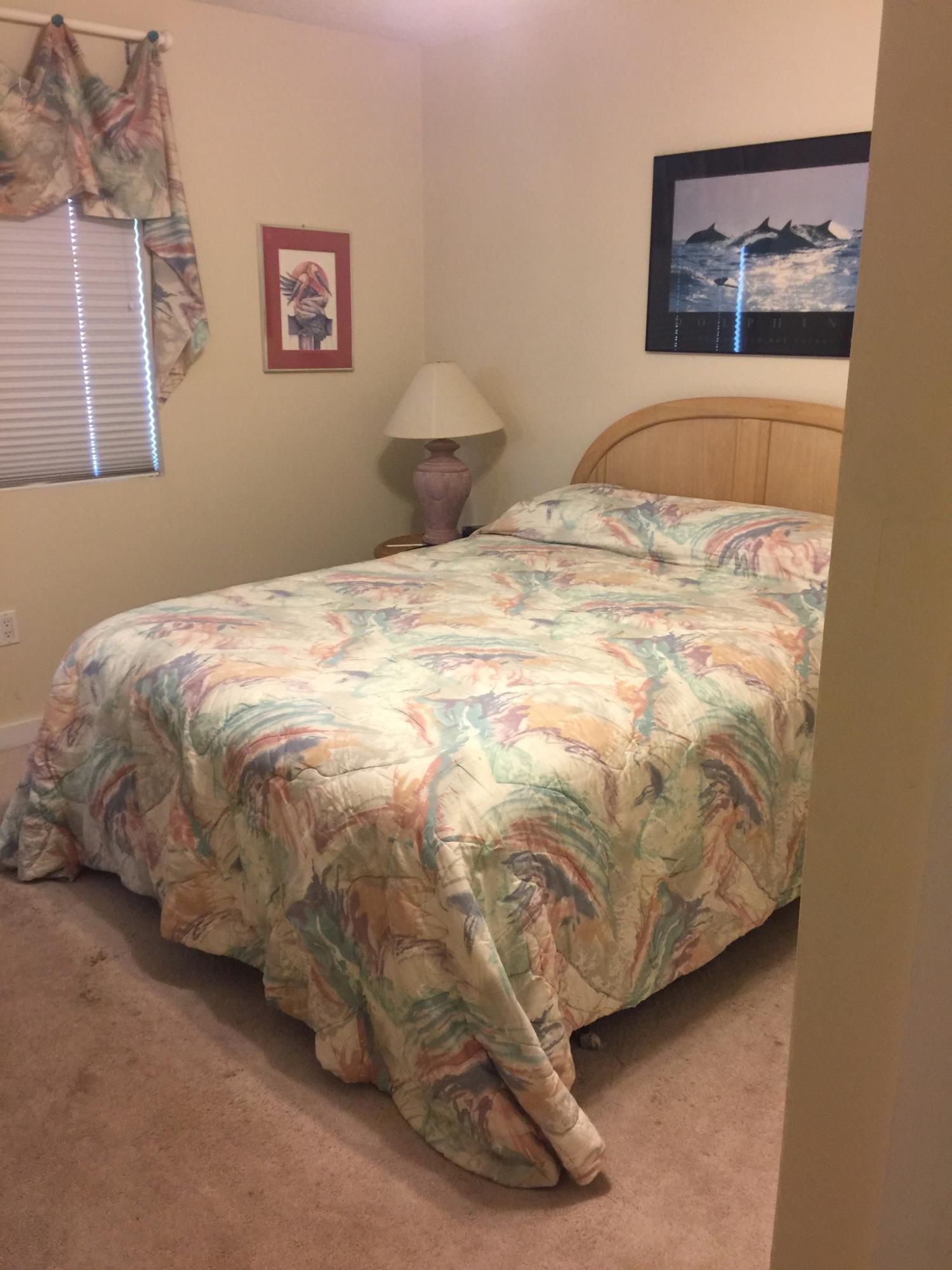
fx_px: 1063
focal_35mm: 29
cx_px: 476
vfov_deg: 61.7
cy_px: 635
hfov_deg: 48.2
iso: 64
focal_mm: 4.15
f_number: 2.2
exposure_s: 1/15
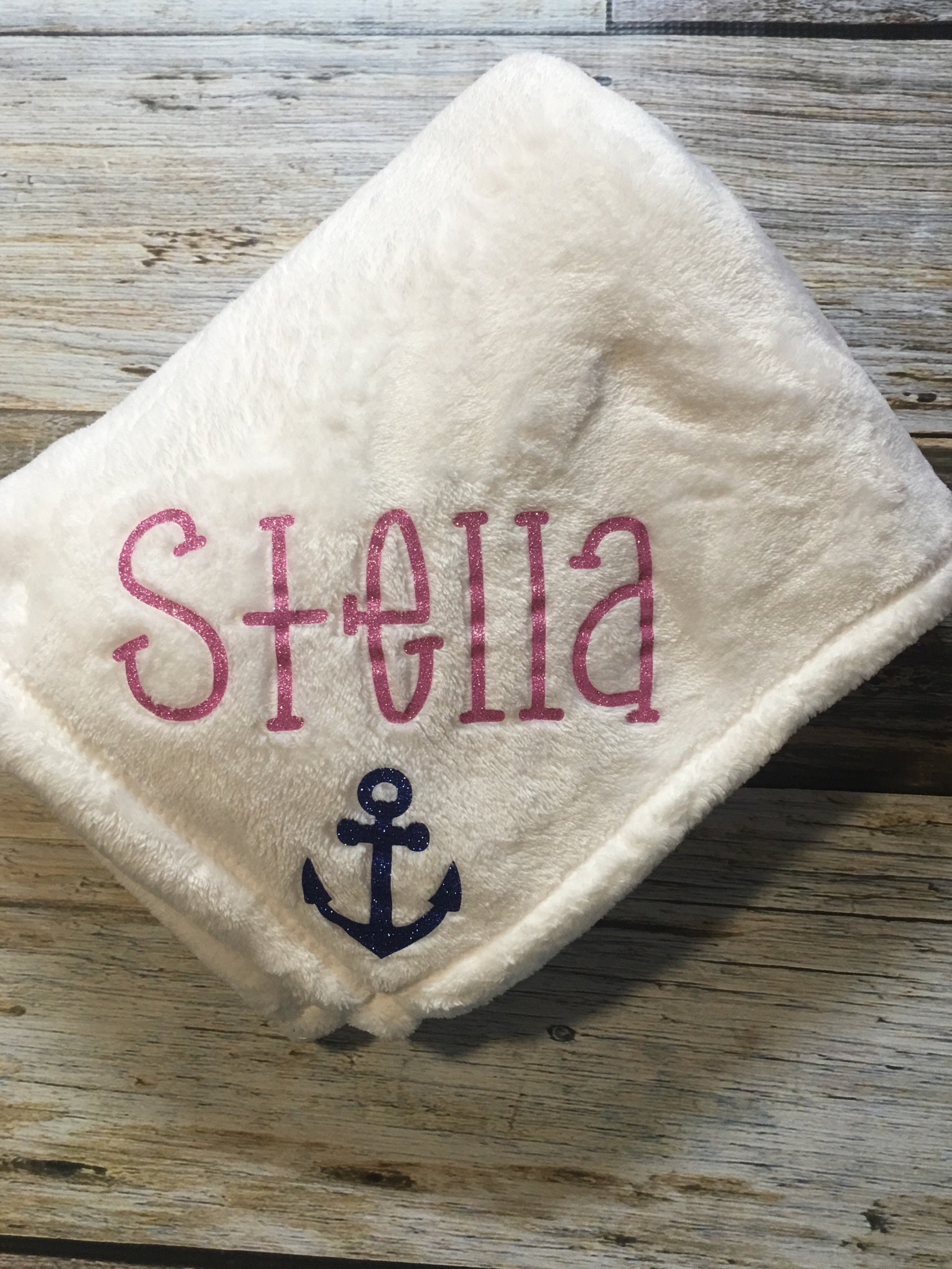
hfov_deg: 48.2
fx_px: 1063
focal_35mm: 29
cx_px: 476
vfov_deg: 61.7
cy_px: 634
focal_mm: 4.15
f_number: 2.2
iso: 32
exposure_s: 1/15
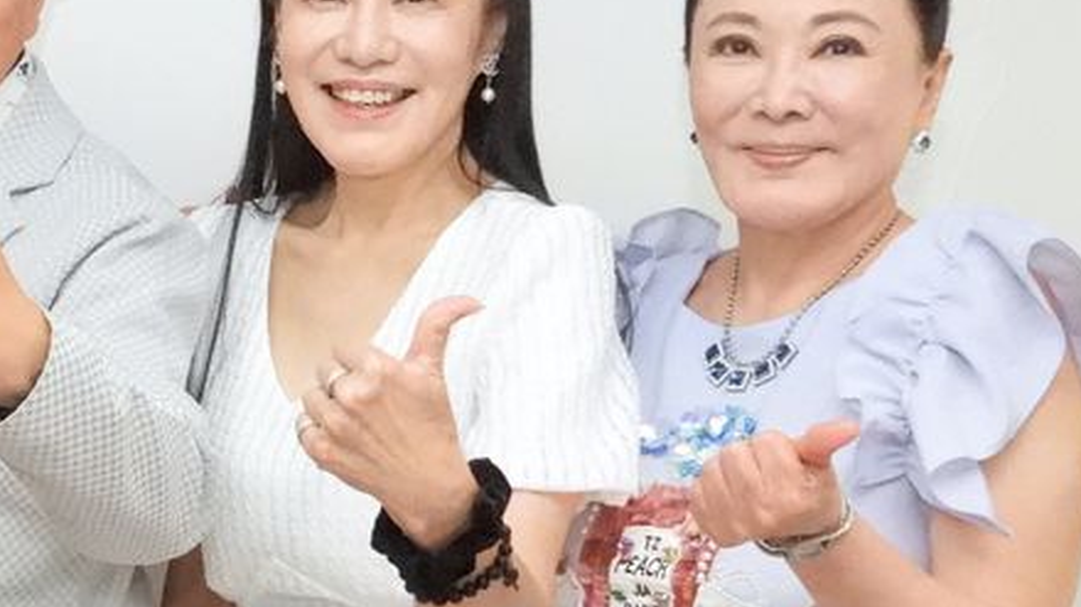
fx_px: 3180
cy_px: 376
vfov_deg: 10.9
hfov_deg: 18.5
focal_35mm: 111
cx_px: -123
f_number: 3.2
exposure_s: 1/250
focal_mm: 6.2
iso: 1600
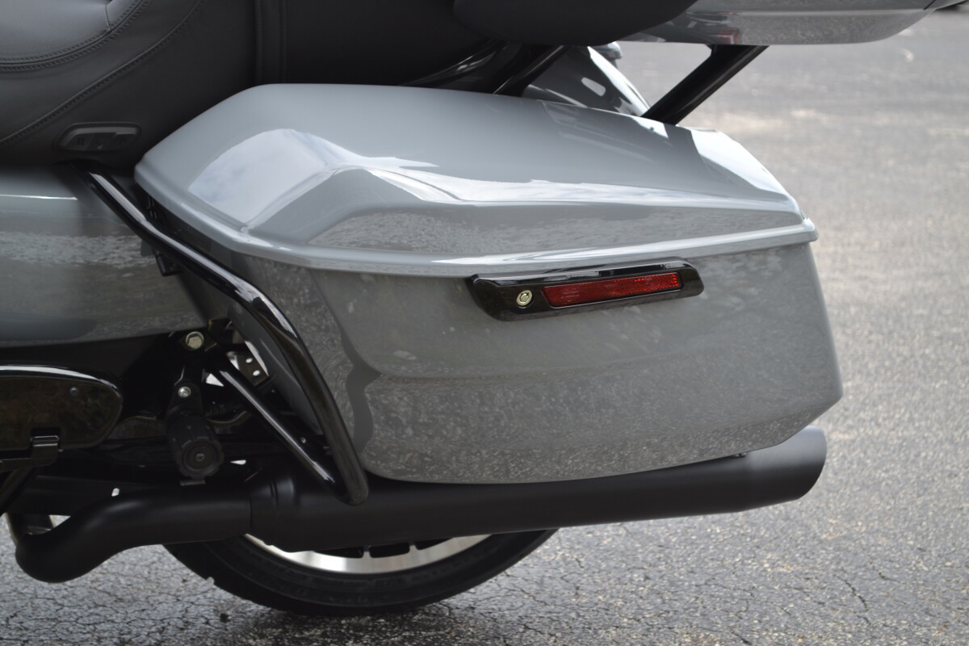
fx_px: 2220
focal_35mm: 82
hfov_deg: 24.6
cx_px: 484
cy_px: 323
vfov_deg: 16.6
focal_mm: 55
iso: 100
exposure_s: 1/125
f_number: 5.6
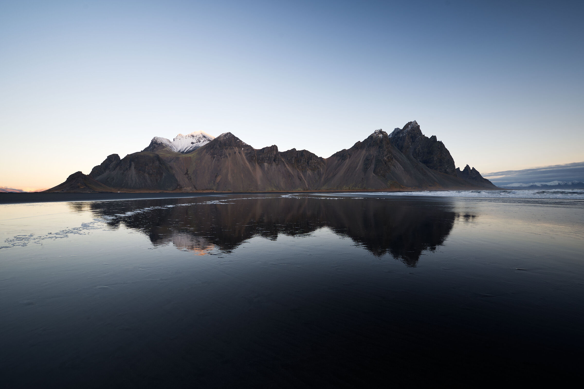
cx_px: 292
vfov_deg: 81.2
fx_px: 227
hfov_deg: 104.3
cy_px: 194
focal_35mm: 14
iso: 100
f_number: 8
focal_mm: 14
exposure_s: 1/10
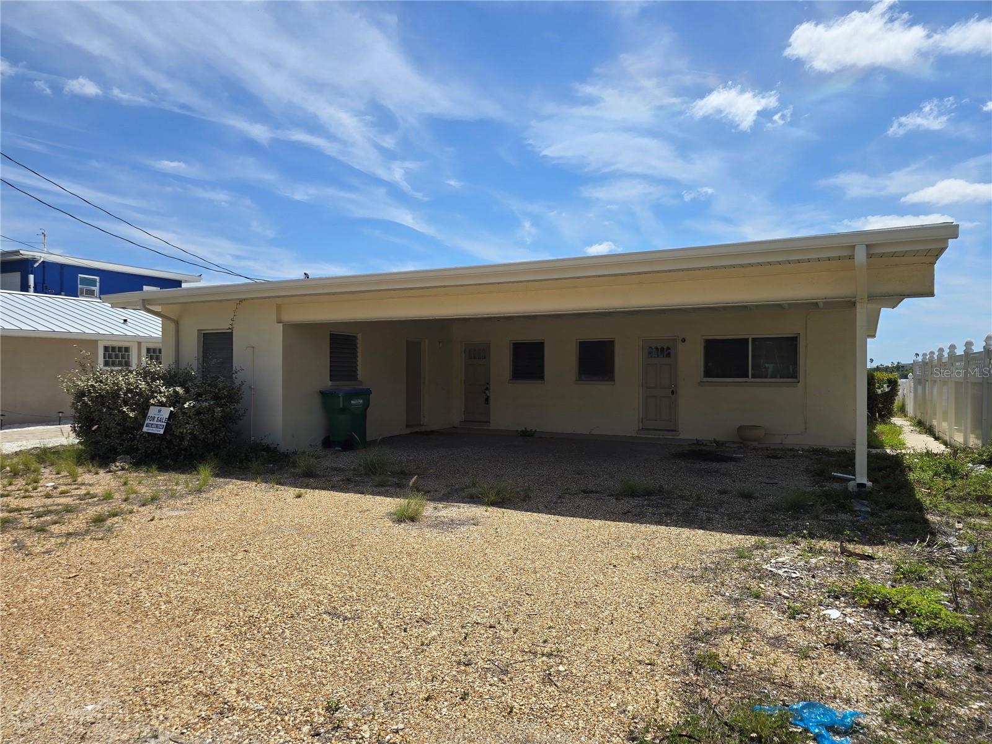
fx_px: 659
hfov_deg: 73.9
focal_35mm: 23
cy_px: 372
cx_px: 496
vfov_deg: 58.9
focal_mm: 6.3
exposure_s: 1/1081
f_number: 1.7
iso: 12
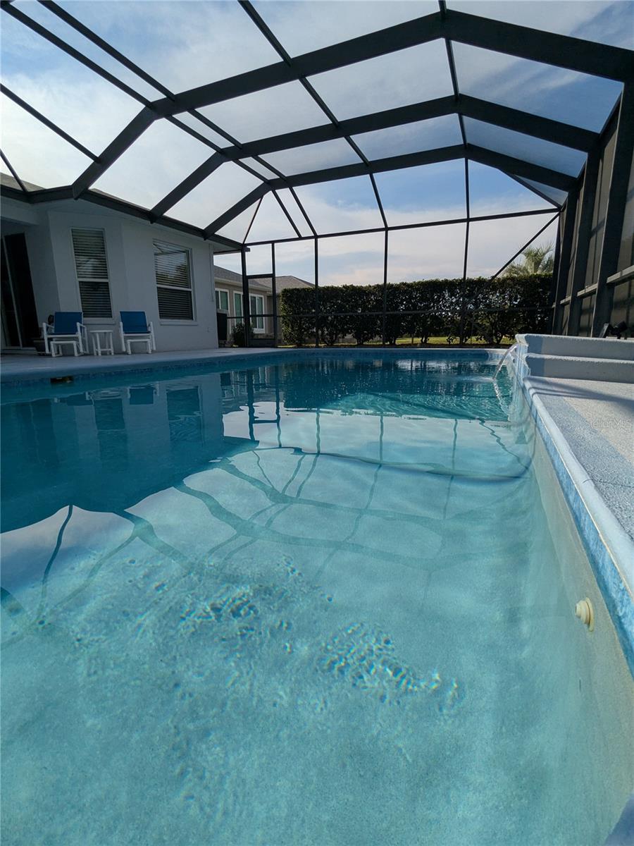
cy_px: 423
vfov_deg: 94.5
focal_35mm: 16
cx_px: 317
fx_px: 391
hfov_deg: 78.1
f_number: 2.2
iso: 36
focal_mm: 2.35
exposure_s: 1/1309
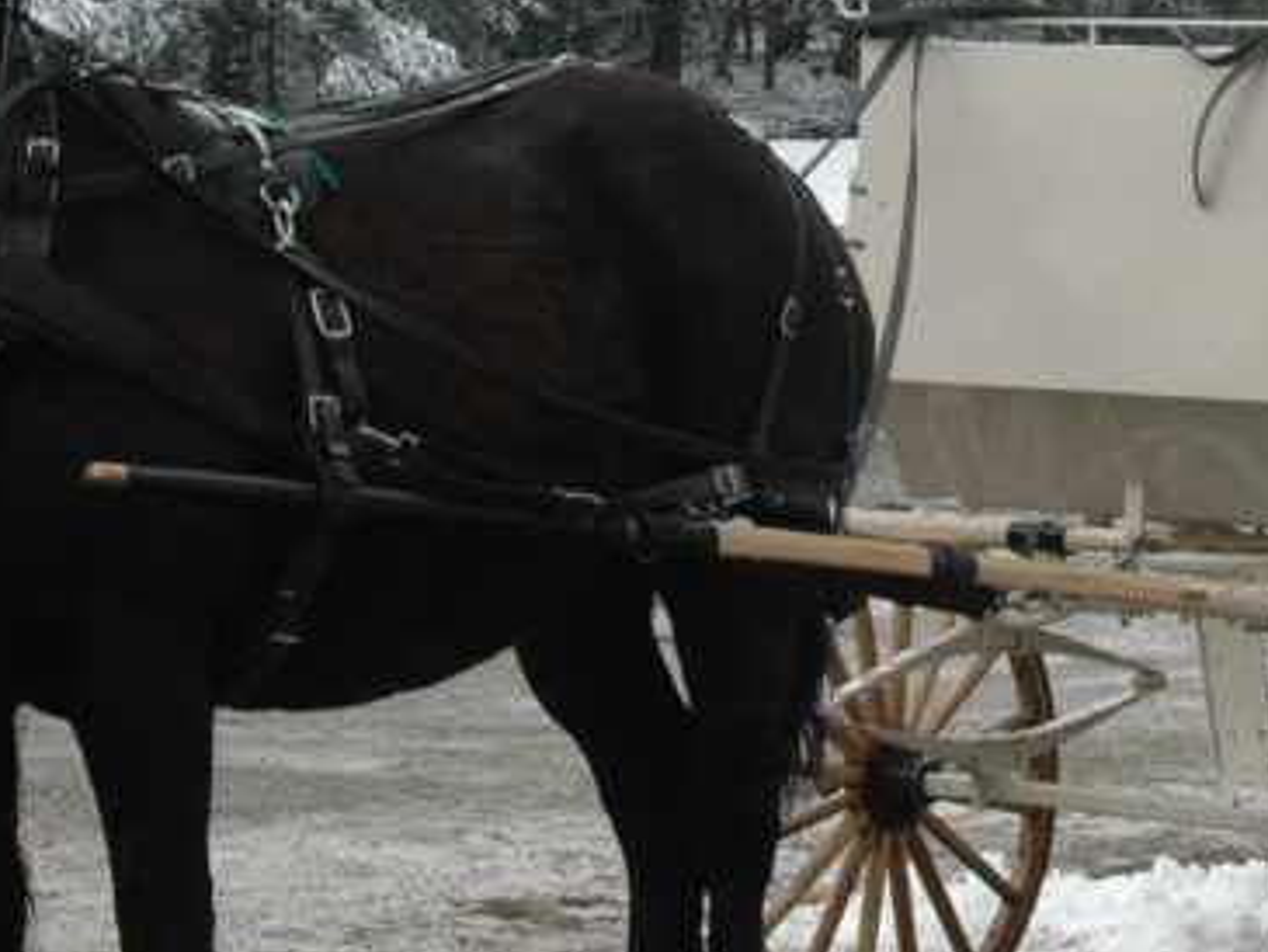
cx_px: 955
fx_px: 6816
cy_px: -5
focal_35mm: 186
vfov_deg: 7.9
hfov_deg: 10.6
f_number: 9
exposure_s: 1/320
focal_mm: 46
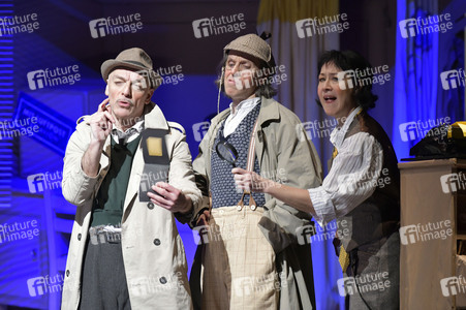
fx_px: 2587
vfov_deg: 6.9
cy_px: 155
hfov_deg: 10.3
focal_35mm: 200
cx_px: 233
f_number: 4.5
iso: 2500
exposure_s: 1/160
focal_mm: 200
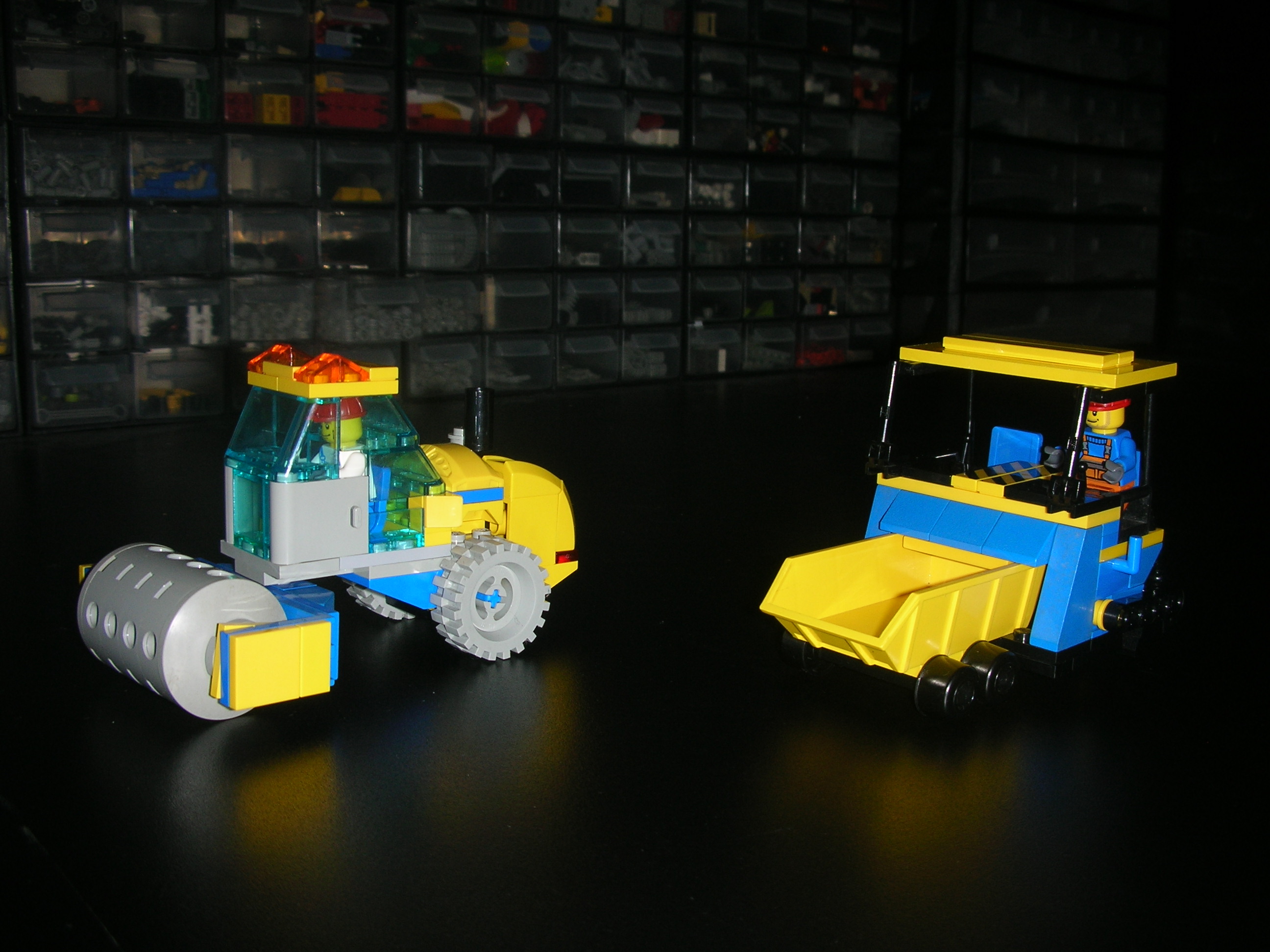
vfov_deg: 40.7
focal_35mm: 35
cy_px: 476
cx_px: 635
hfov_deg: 52.6
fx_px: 1284
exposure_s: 1/60.1
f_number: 3
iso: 50
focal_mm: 5.8
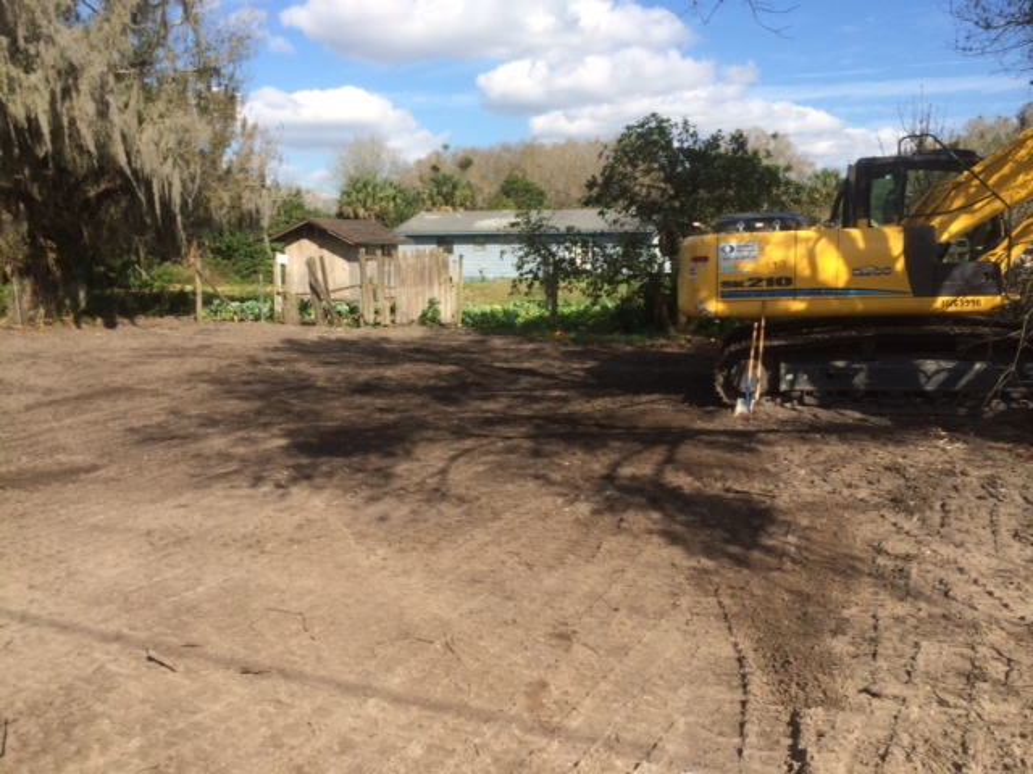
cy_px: 387
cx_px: 516
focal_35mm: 30
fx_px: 895
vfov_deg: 46.8
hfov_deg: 60.0
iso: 40
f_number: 2.2
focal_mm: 4.12
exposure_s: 1/1866
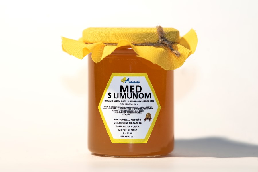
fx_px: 1434
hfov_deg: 10.3
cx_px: 129
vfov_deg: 6.9
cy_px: 86
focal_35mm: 200
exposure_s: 1/200
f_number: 5
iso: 100
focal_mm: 200
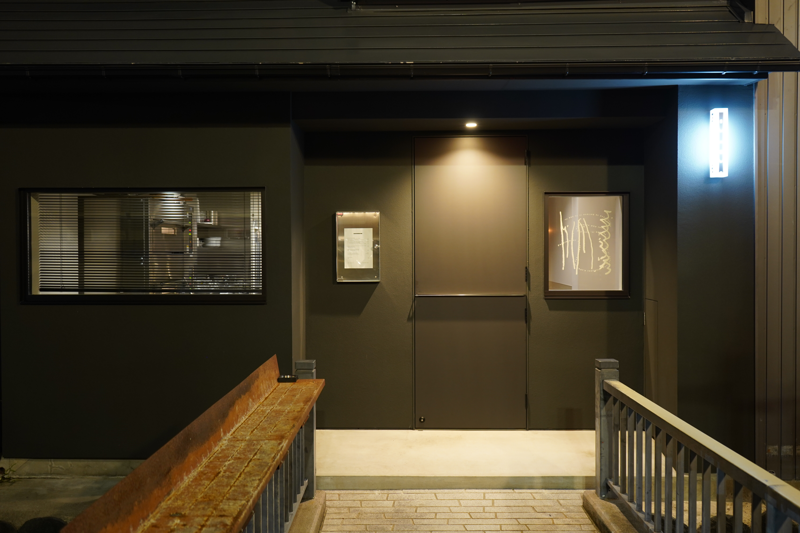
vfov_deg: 37.9
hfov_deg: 54.4
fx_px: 778
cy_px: 266
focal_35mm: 35
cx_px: 400
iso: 1000
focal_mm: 35
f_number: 4
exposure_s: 1/8
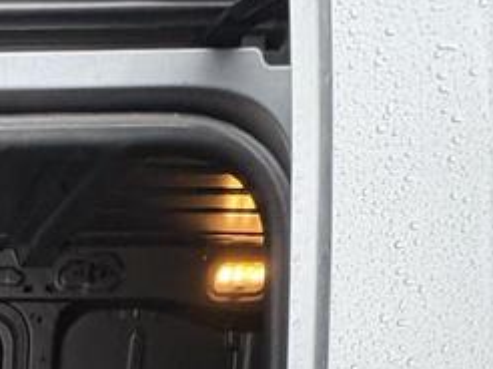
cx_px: -66
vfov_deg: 21.1
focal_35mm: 51
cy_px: 634
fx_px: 726
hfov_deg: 32.4
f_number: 2.2
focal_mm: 2.22
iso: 400
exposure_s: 1/60
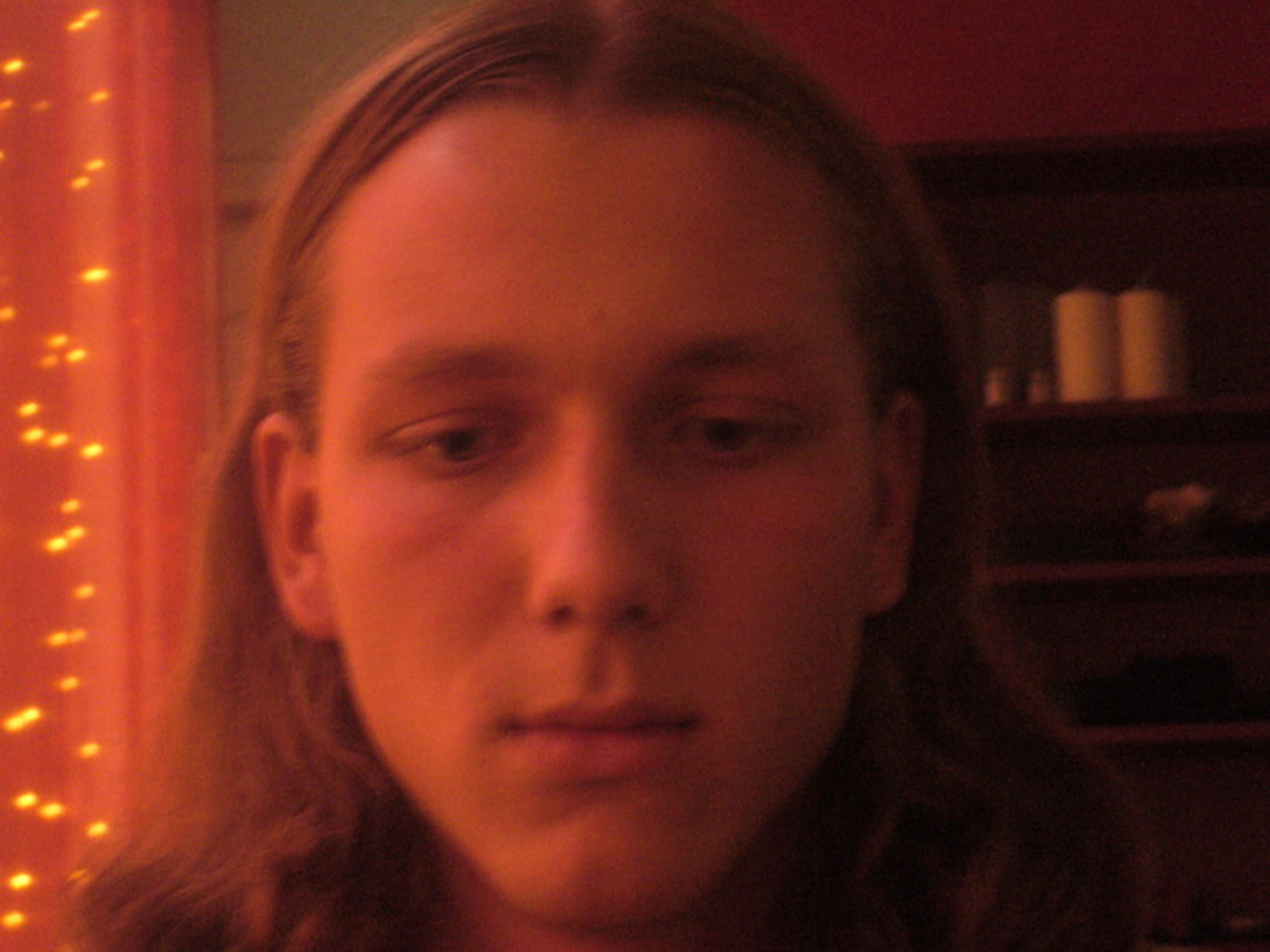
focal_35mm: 105
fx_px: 3852
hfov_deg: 18.7
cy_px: 476
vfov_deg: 14.1
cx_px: 635
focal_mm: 17.4
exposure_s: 1/8
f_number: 5
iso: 400
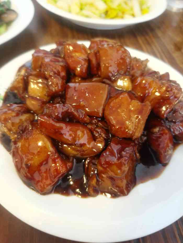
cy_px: 122
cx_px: 92
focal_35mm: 27
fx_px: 190
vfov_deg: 65.3
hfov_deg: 51.4
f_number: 1.6
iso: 320
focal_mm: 5.56
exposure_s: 1/33.3
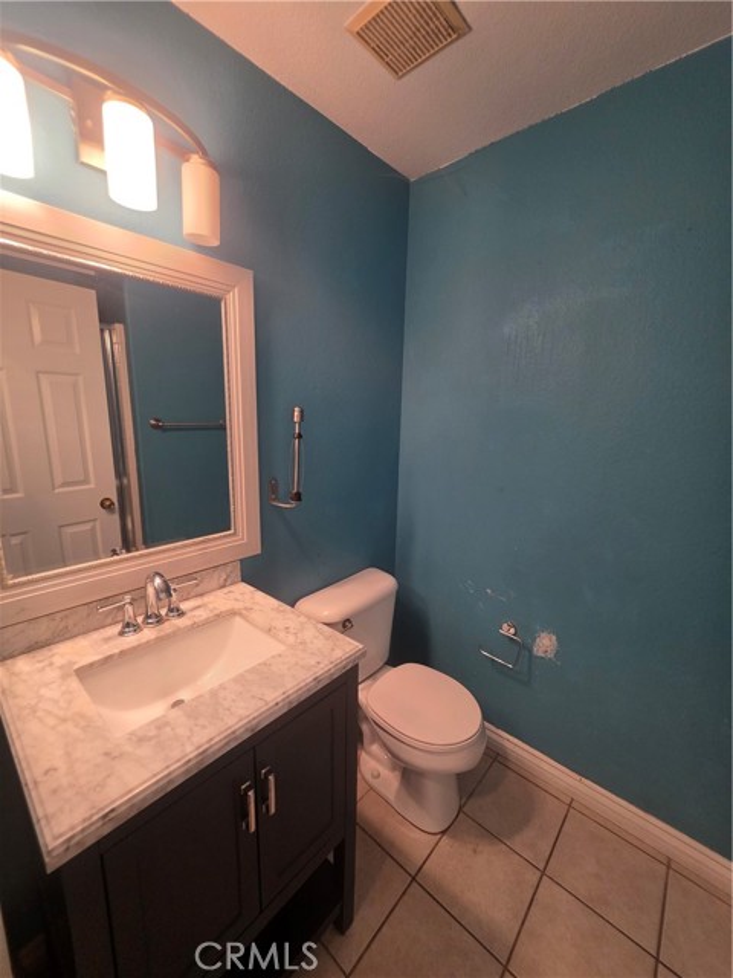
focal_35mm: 13
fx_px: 367
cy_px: 489
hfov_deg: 89.9
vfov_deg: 106.2
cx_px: 366
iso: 200
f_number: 1.9
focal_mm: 2.2
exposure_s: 1/120
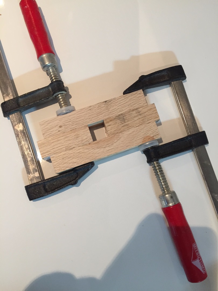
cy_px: 146
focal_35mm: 29
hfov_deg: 48.2
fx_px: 244
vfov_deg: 61.7
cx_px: 109
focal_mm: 4.15
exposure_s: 1/33
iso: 160
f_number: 2.2
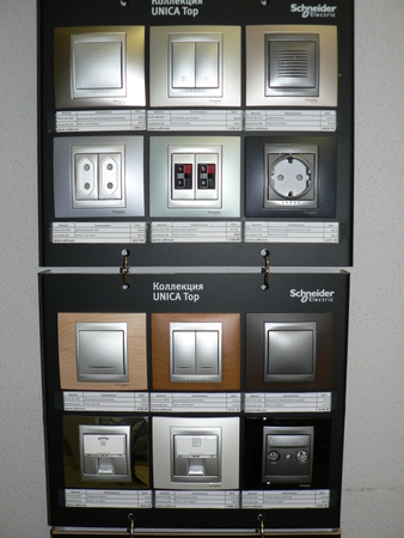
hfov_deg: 39.7
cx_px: 202
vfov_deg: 51.3
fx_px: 560
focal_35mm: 36
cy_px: 269
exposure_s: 1/60
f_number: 2.8
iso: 100
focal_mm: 6
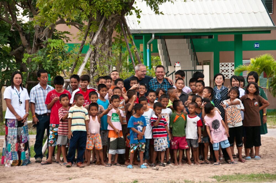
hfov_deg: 13.1
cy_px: 92
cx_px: 138
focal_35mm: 158
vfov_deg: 8.7
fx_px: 1206
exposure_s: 1/500
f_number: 5.6
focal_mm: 105
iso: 640
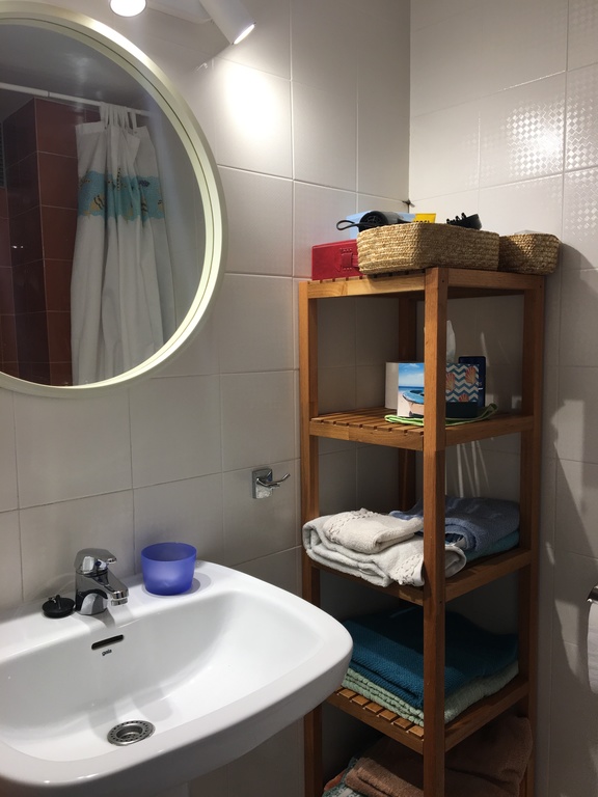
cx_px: 299
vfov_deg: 61.7
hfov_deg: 48.2
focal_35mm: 29
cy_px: 398
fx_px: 668
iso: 40
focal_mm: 4.15
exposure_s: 1/100
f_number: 2.2
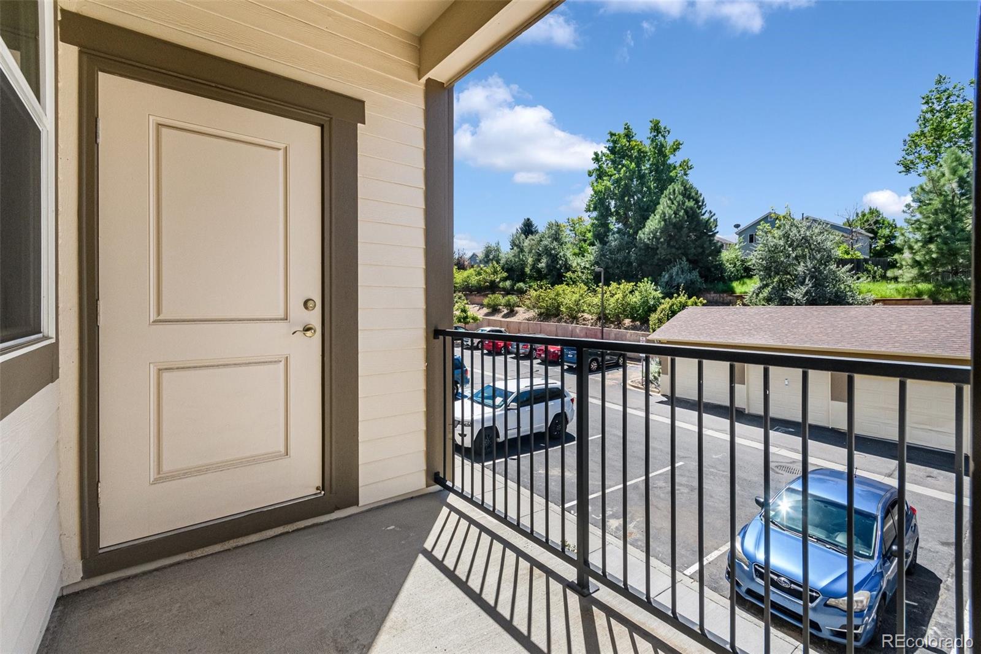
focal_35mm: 15
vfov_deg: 77.3
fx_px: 409
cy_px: 327
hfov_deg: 100.4
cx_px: 490
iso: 2000
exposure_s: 1/8000
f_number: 8
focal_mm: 10
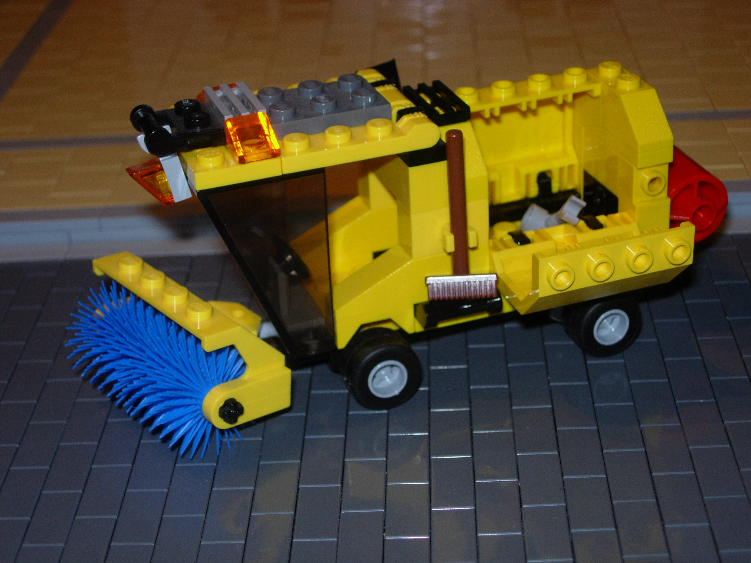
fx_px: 1562
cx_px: 376
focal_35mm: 72
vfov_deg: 20.4
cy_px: 282
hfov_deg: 27.0
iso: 79
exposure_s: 1/64
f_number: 3.7
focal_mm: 14.9
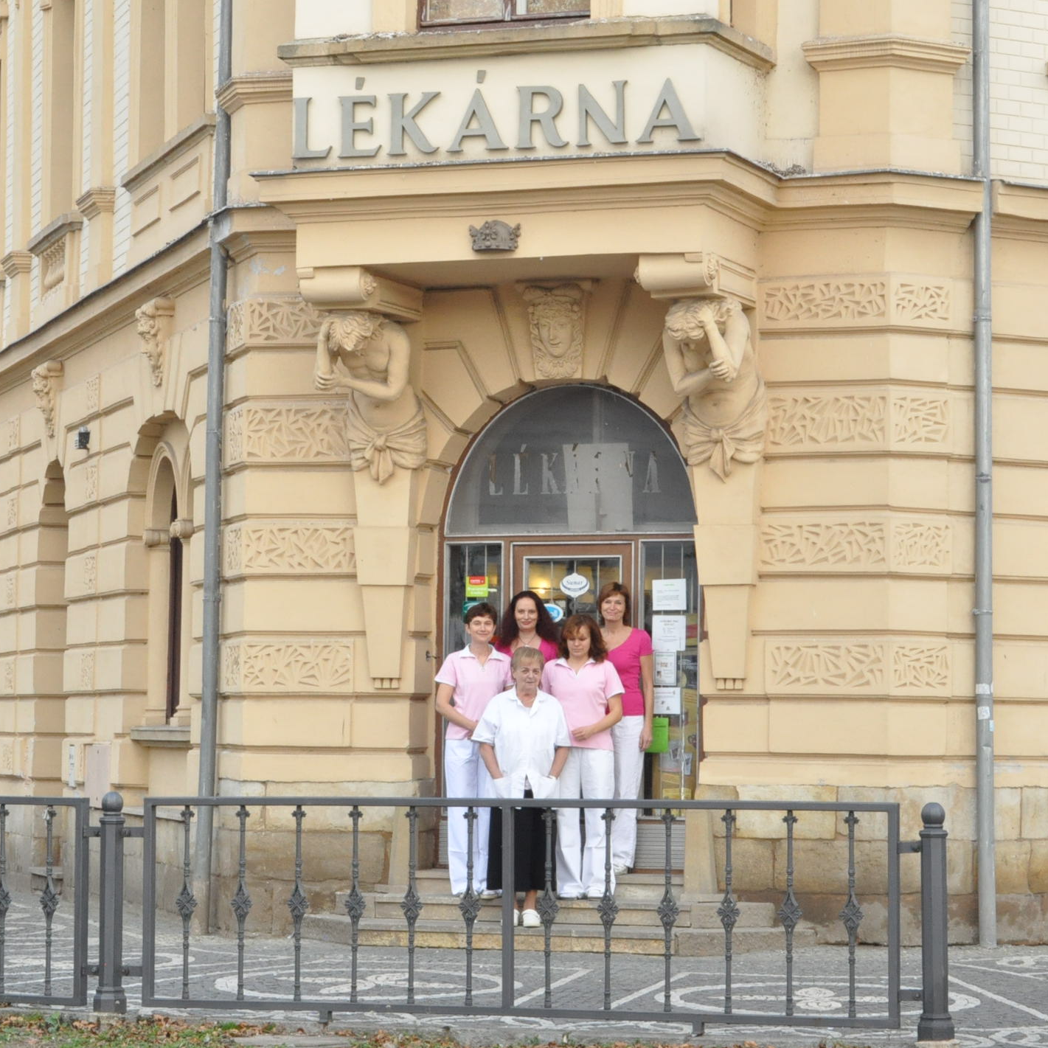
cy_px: 524
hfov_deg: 16.5
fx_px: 3618
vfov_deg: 16.5
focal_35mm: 106
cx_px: 532
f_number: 20
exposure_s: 1/200
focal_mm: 55
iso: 2500
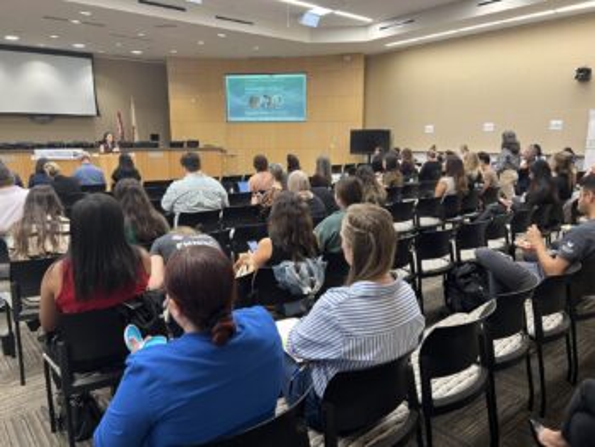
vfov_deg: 53.1
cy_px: 224
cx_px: 298
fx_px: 447
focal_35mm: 26
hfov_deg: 67.3
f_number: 1.5
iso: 160
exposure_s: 1/60
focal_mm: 5.7
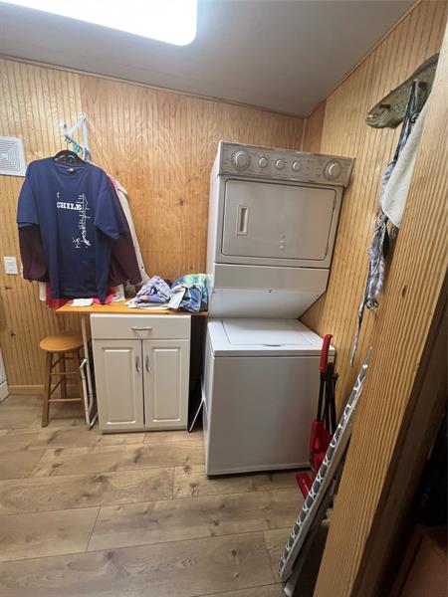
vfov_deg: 106.2
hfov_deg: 89.9
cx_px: 224
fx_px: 224
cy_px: 298
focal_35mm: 13
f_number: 1.8
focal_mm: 1.57
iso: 200
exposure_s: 1/120
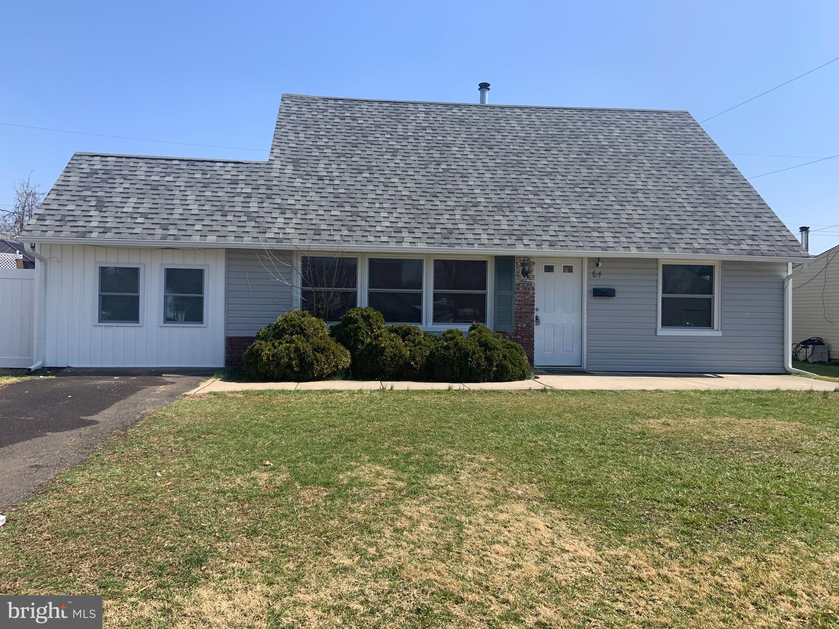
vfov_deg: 53.1
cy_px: 314
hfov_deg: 67.3
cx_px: 420
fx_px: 630
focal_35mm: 26
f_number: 1.8
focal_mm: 4.25
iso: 25
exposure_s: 1/1779
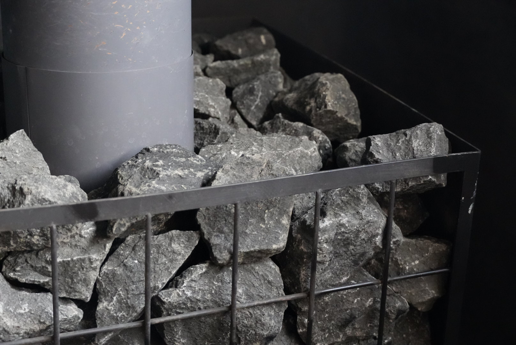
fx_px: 925
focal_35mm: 64
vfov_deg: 21.1
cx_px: 258
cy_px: 172
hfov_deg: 31.2
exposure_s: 1/100
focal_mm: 43
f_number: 5
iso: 6400
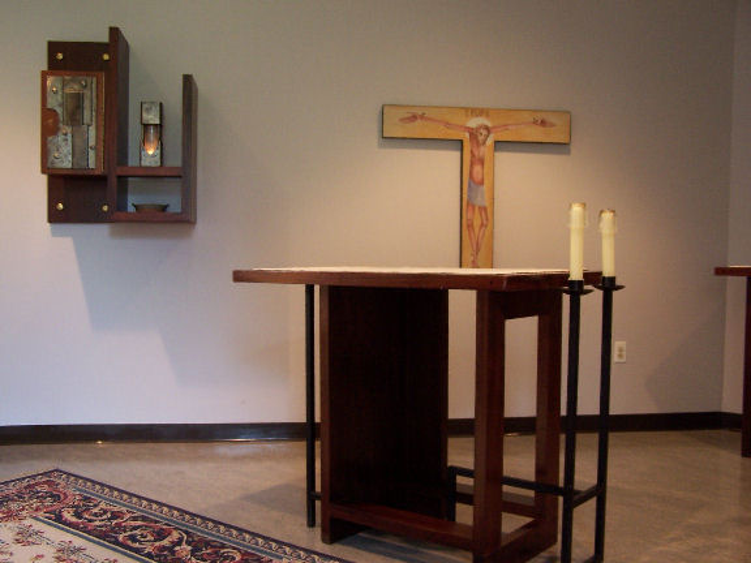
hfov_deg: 49.0
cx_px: 376
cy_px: 282
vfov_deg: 37.7
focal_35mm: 38
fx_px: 824
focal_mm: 6.3
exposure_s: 1/15
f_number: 2.8
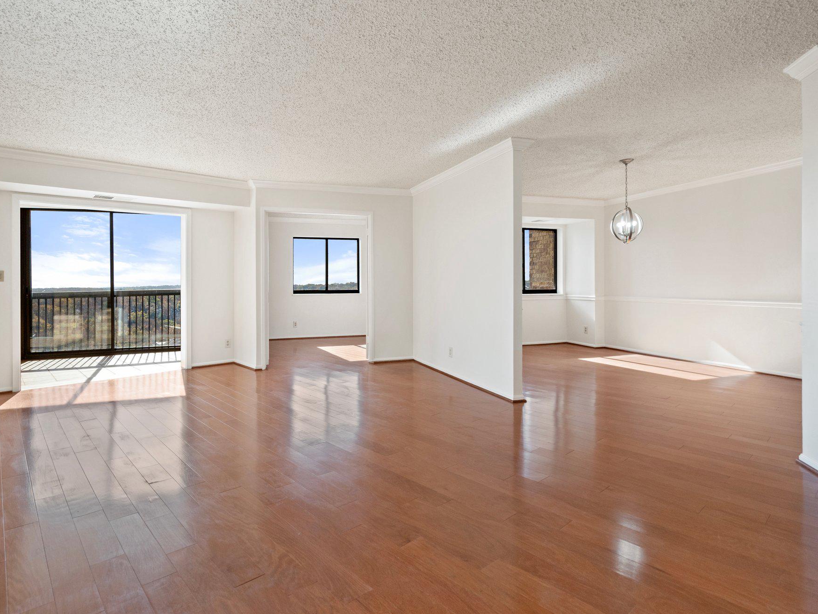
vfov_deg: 71.6
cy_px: 315
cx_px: 369
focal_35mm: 18
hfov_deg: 87.5
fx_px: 425
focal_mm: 16
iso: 500
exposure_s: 1/80
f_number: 8
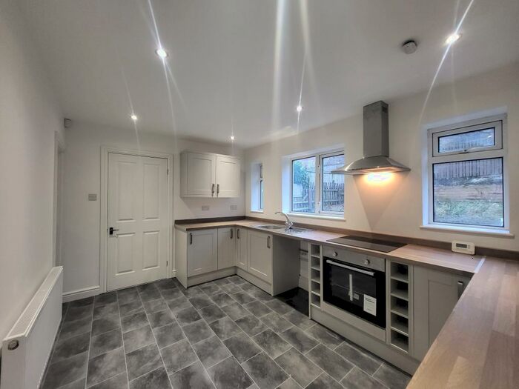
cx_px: 260
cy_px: 194
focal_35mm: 13
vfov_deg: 89.9
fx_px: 195
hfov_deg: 106.2
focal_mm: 1.74
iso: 320
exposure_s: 1/50
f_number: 2.2
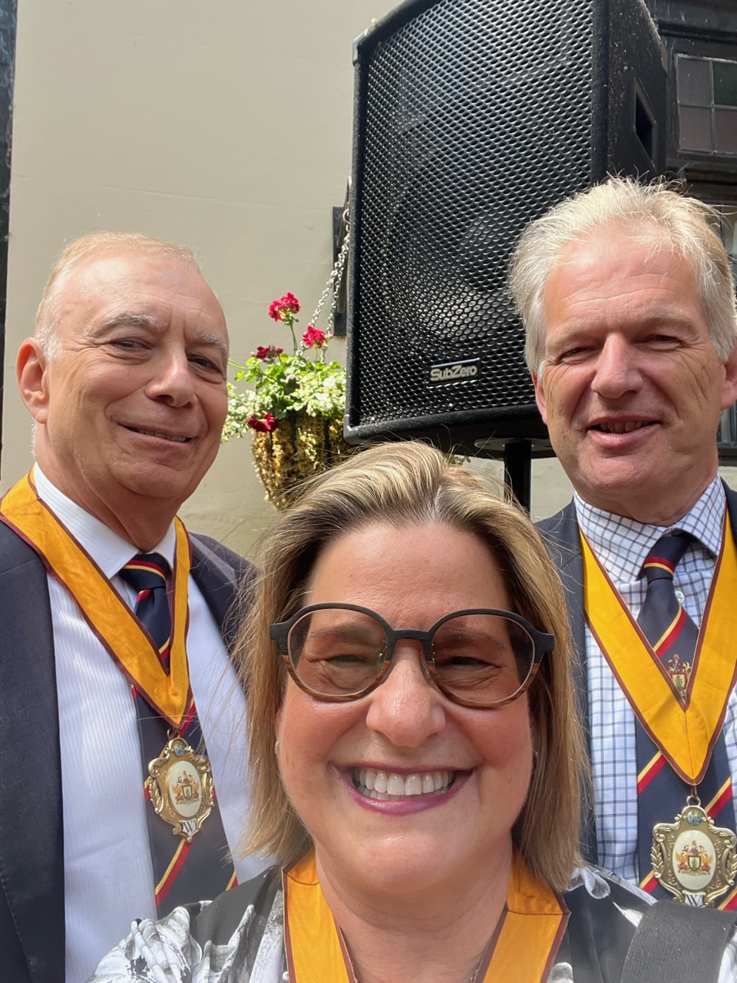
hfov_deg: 46.8
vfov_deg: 60.0
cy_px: 492
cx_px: 368
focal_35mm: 30
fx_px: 852
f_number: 2.2
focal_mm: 2.71
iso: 50
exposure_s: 1/154
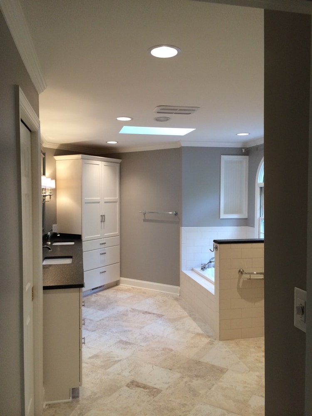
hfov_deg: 46.8
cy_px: 208
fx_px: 361
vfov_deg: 60.0
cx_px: 156
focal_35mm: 30
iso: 50
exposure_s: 1/30
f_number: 2.2
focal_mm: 4.12
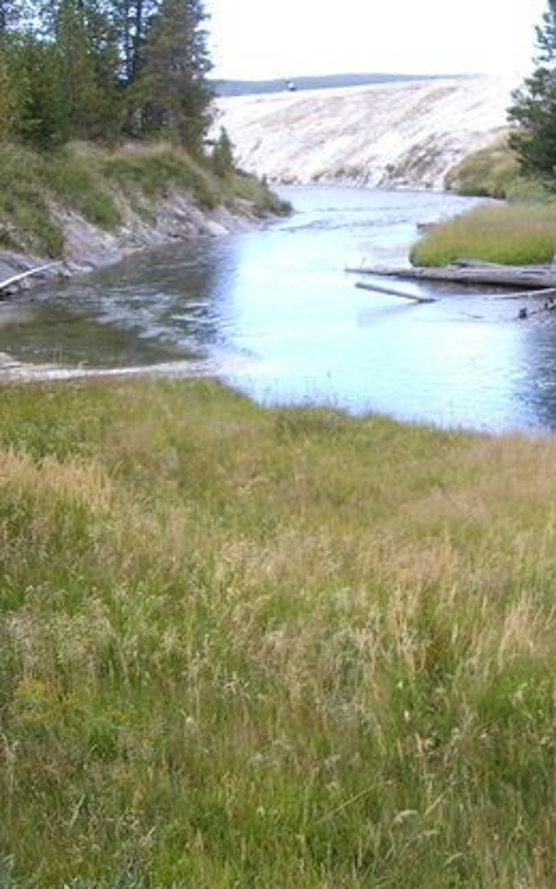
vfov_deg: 32.9
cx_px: 650
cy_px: 395
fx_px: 1503
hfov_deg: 19.8
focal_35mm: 62
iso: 100
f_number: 2.7
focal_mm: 6.2
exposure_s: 1/250
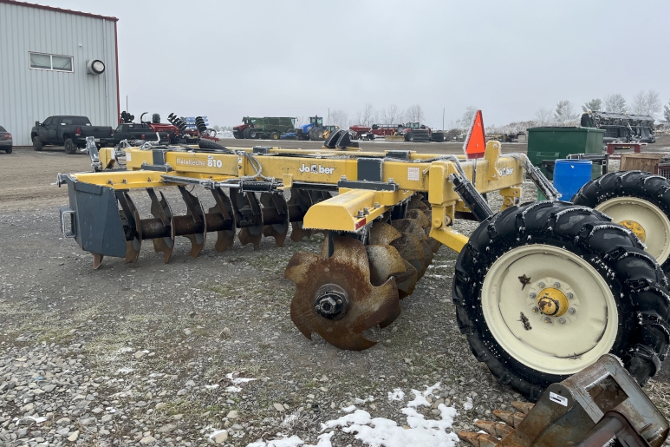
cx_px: 344
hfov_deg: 65.5
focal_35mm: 28
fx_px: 521
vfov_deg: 46.2
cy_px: 187
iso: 50
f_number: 1.6
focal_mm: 5.1
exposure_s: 1/1923
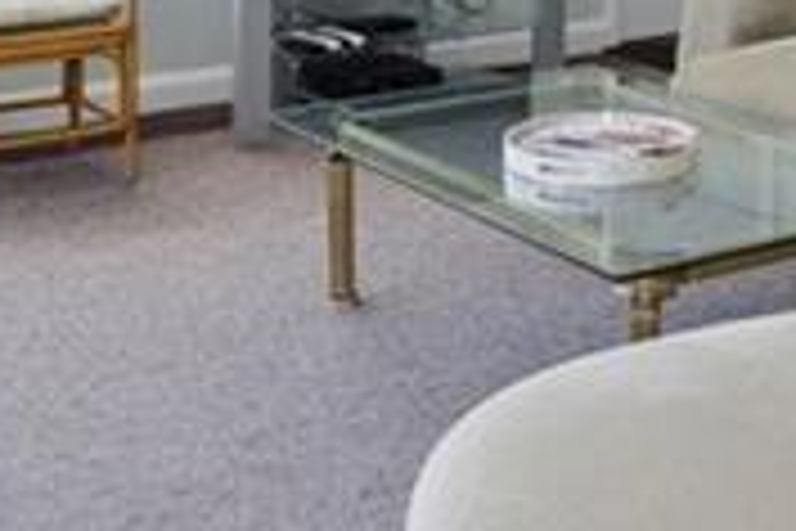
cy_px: -308
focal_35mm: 81
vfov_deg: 15.3
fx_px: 1791
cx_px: 666
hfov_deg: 24.6
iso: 250
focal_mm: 14
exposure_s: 1/200
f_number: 8
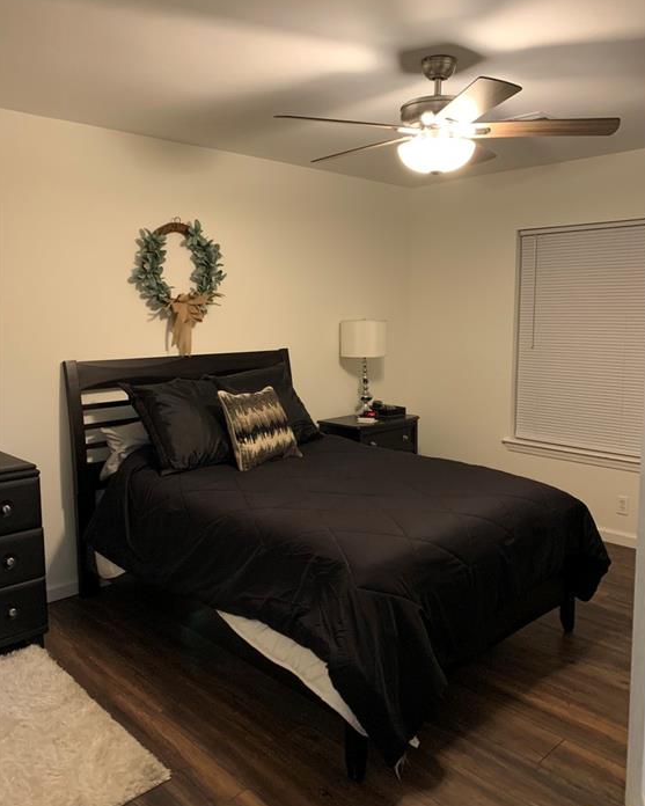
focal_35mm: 28
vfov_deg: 62.2
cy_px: 397
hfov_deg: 51.5
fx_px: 668
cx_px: 329
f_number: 1.8
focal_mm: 4.25
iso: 400
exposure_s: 1/40
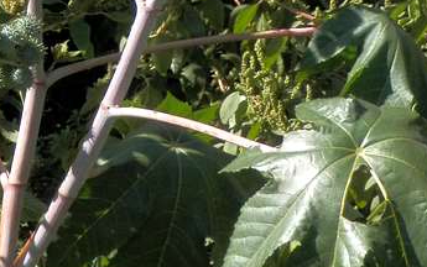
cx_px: 88
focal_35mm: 162
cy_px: -64
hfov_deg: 12.9
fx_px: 1886
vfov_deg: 8.0
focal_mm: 11.9
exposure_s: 1/400
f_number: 4.4
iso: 80
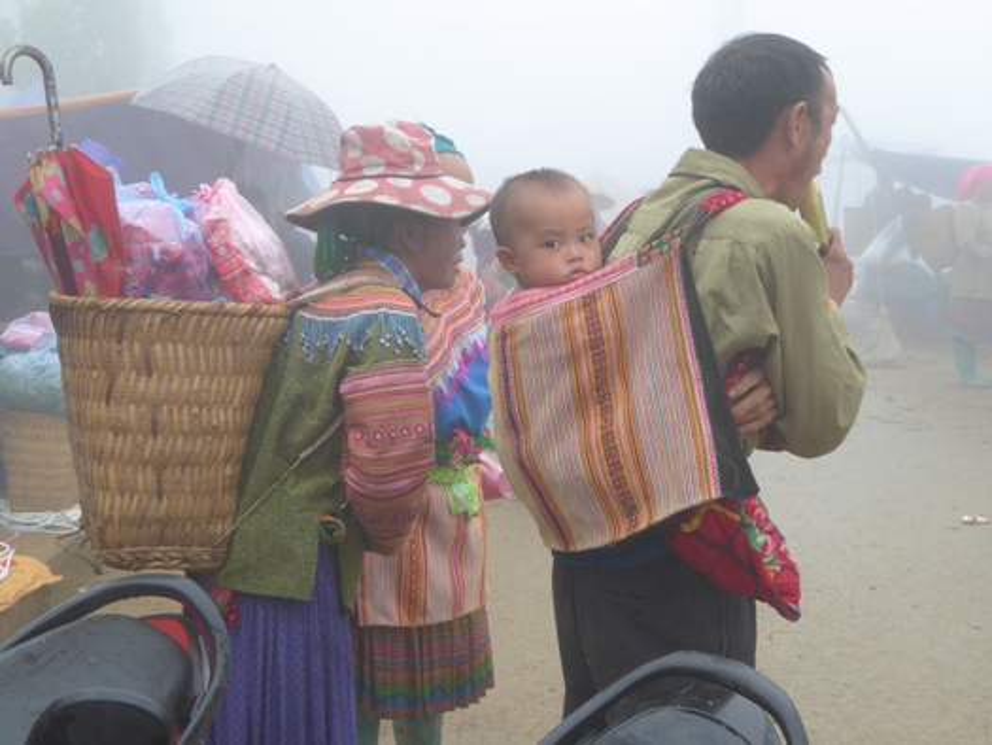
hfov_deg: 38.9
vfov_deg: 29.7
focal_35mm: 49
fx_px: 1405
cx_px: 496
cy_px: 372
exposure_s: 1/60
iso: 100
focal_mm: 8.4
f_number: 4
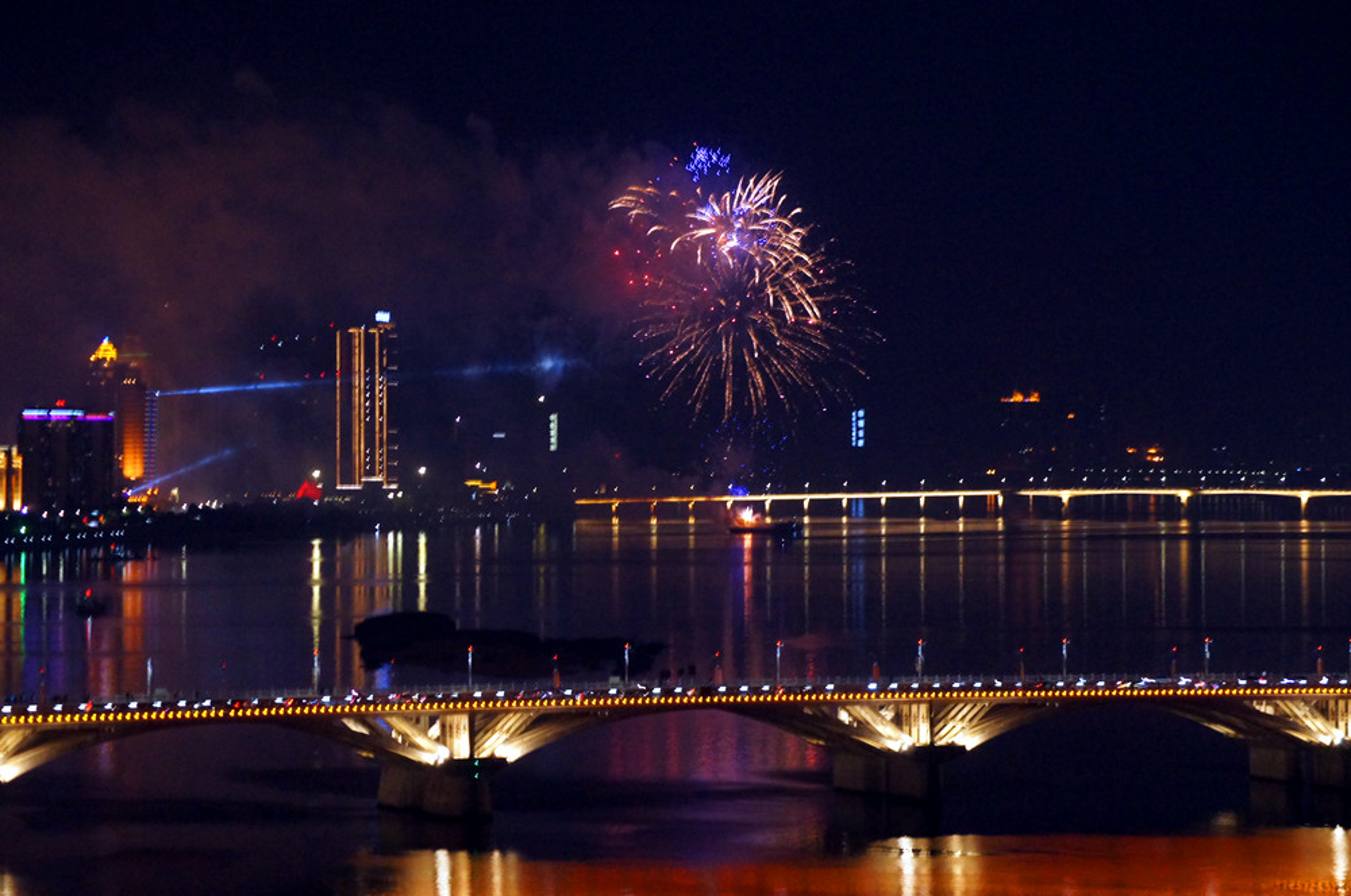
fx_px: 4216
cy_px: 448
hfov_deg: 18.2
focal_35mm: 112
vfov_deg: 12.1
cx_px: 676
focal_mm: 75
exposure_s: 1/8
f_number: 5.6
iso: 1600
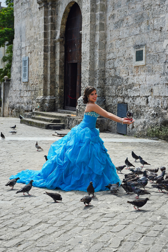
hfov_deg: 19.7
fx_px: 483
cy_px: 126
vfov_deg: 29.2
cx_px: 84
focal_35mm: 69
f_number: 4.5
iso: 100
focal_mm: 46
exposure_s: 1/500
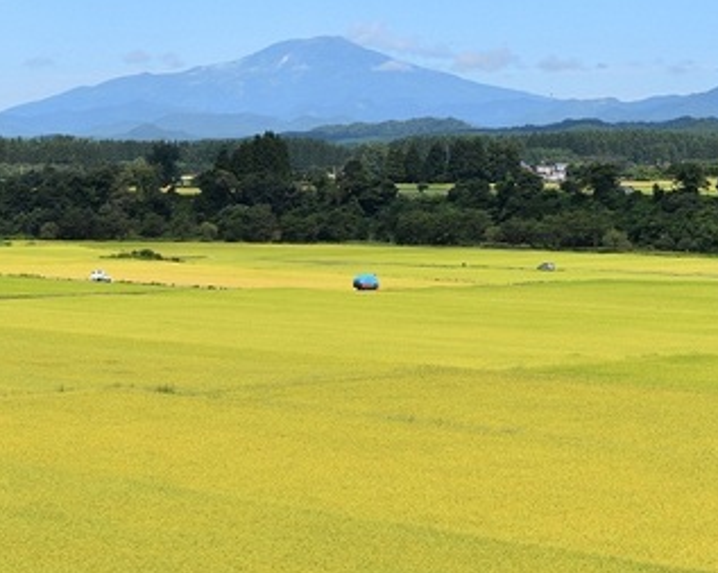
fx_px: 2208
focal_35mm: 104
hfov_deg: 18.4
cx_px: 274
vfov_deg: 14.8
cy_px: 279
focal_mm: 52
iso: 200
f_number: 10
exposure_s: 1/400
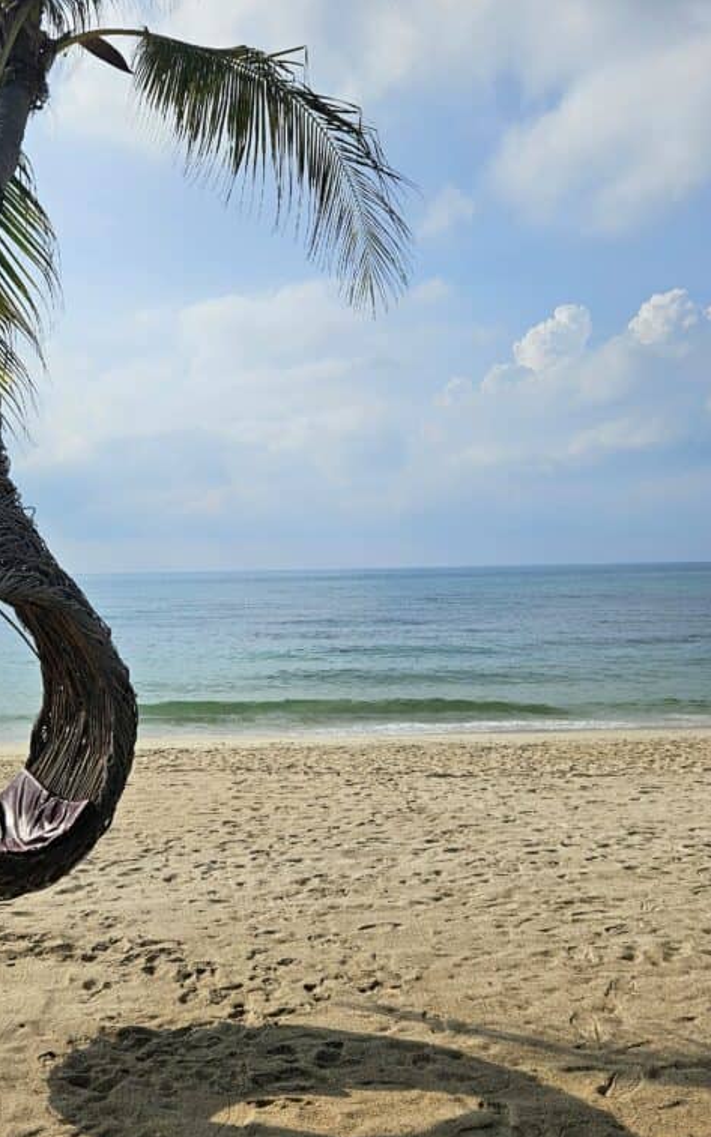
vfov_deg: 58.1
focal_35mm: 33
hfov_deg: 38.1
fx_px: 1023
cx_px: 280
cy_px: 574
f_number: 1.8
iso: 25
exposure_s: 1/5000
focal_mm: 5.4
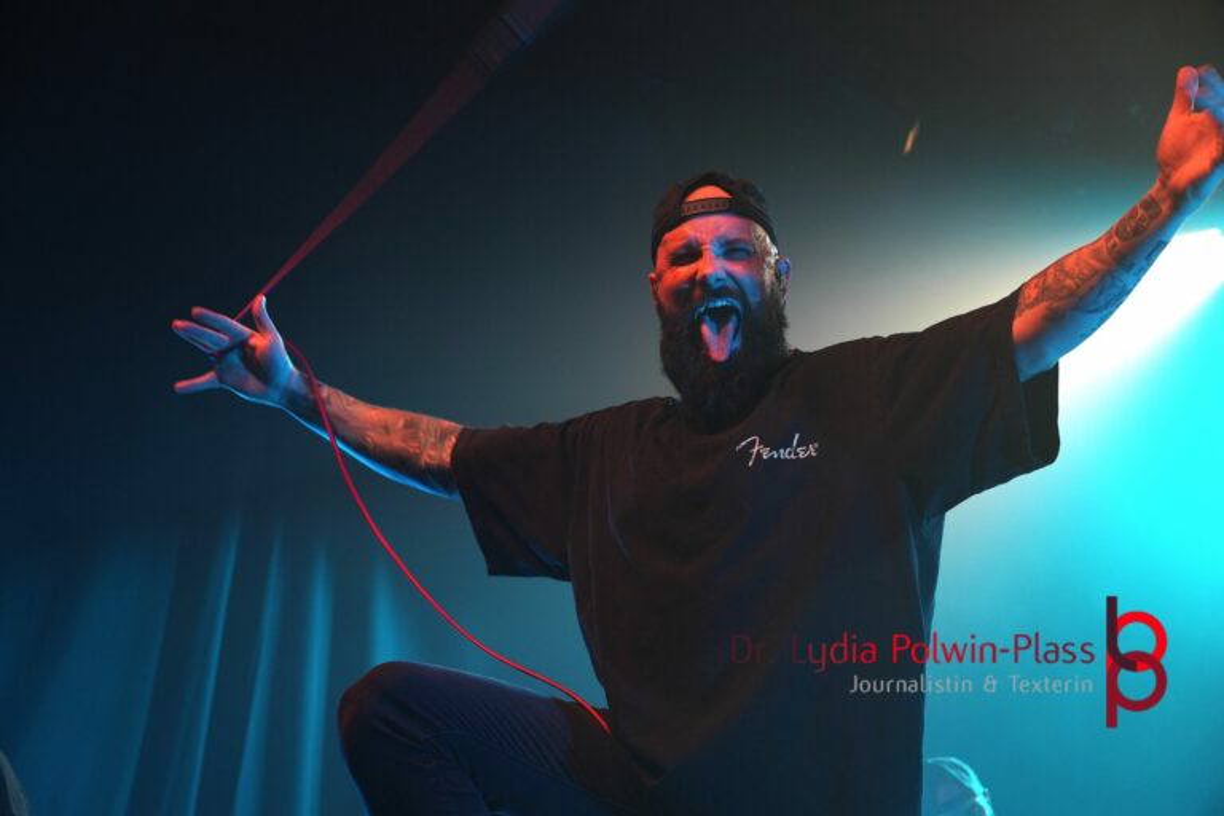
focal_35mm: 75
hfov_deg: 27.0
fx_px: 2550
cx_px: 612
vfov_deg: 18.2
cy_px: 408
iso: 500
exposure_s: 1/80
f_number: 4.5
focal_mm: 50
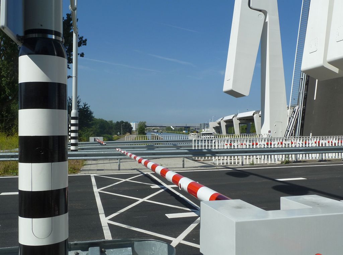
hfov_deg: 52.8
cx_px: 172
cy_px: 128
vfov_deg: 40.5
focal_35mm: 35
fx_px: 346
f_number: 5.6
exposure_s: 1/500
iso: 80
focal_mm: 5.7
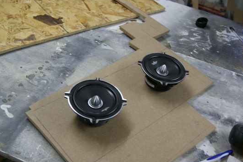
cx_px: 117
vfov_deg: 33.3
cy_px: 94
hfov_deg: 48.4
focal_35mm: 40
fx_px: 270
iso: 400
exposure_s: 1/15
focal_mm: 22
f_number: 4
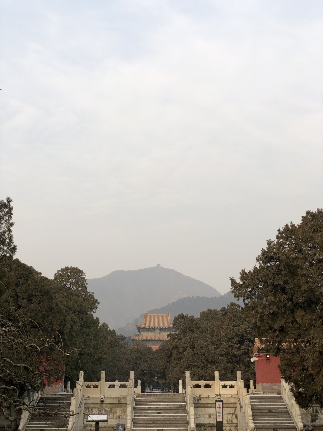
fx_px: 647
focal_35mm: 52
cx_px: 162
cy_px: 216
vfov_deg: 36.8
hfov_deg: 28.0
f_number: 2.4
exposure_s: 1/444
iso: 16
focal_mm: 6
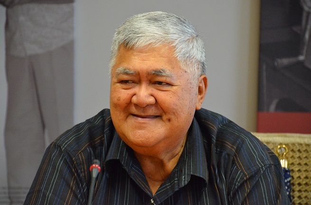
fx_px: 1499
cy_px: 102
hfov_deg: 11.8
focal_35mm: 174
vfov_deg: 7.8
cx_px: 156
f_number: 5.6
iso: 4000
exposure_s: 1/100
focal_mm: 116
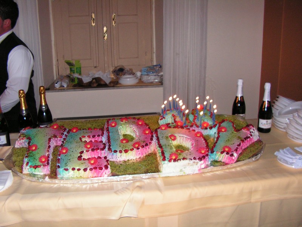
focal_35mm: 36
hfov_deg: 51.4
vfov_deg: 39.7
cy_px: 114
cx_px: 151
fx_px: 314
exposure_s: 1/40
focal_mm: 6
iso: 200
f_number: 3.2
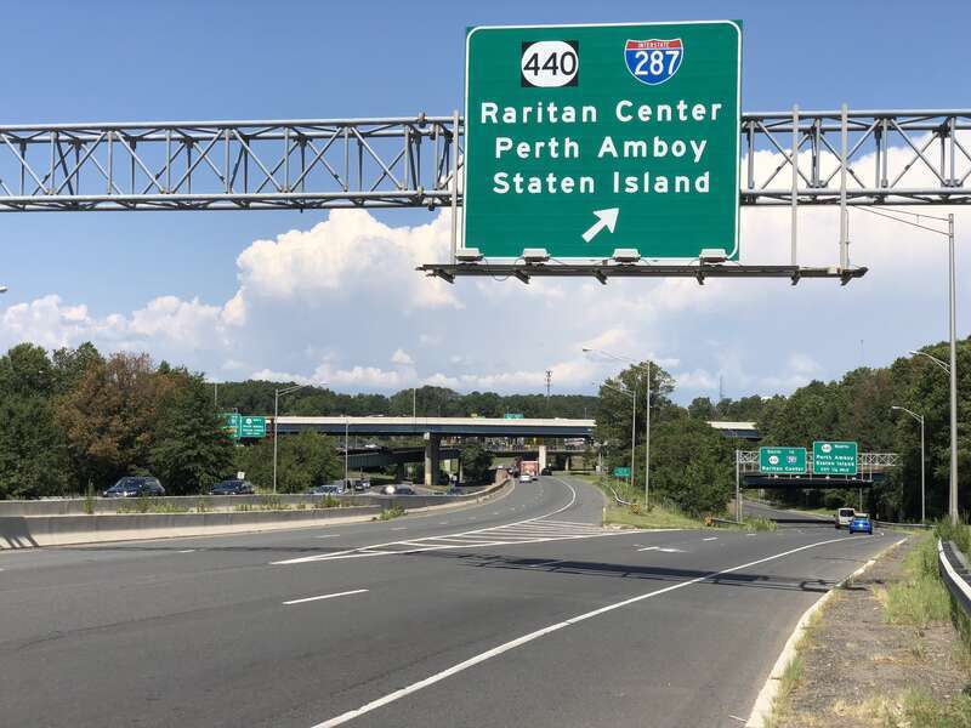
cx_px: 486
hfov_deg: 36.8
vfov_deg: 28.0
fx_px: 1459
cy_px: 364
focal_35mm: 52
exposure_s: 1/1473
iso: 16
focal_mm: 6
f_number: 2.4
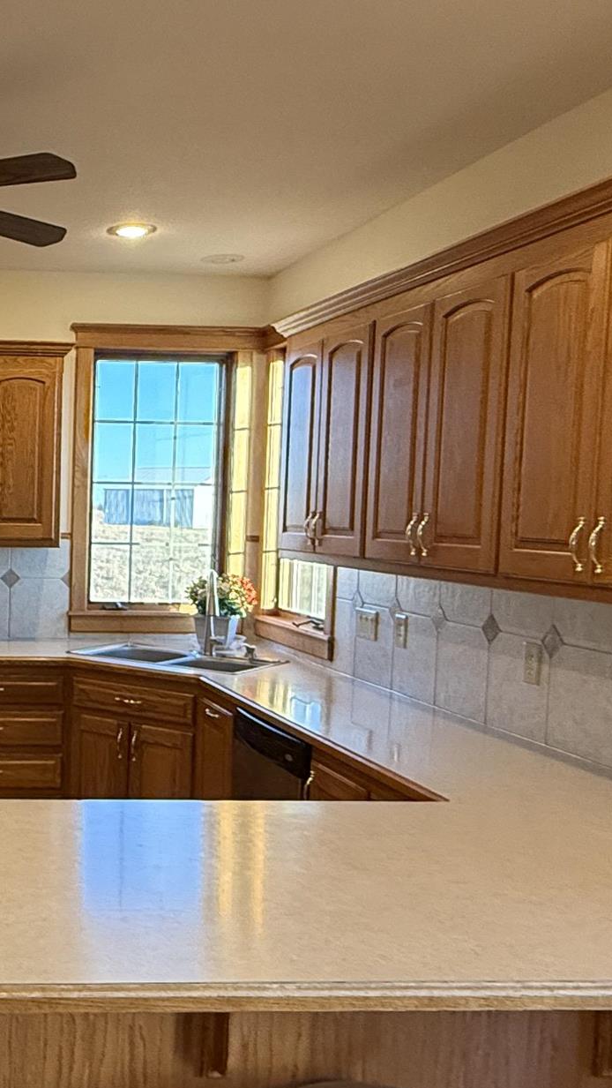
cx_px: -85
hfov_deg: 28.0
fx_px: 1096
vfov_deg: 52.7
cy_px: 579
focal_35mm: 38
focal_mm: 2.22
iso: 400
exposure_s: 1/120
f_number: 2.2
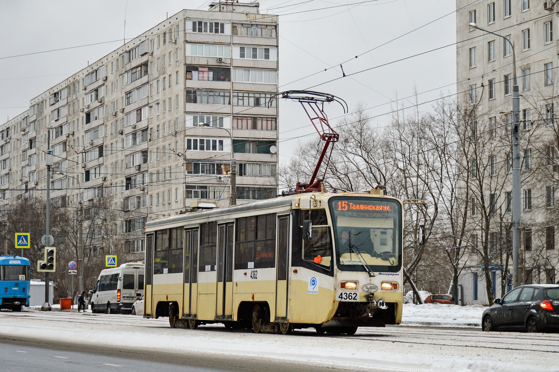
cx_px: 280
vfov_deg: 15.2
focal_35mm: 90
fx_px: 1397
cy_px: 186
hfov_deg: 22.6
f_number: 5.6
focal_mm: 60
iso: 200
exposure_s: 1/500
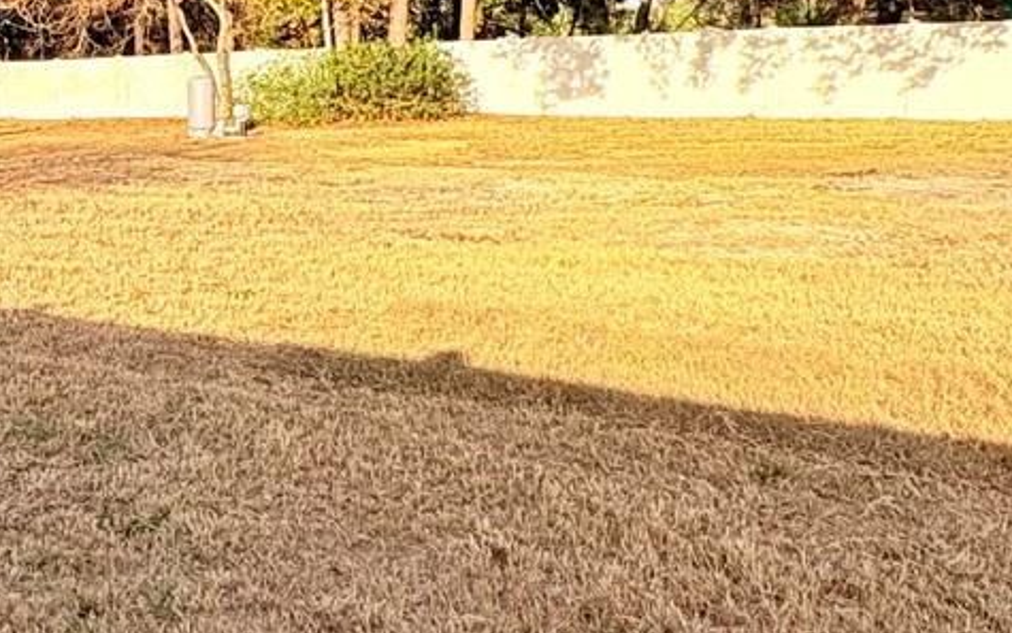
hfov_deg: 37.1
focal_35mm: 50
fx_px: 1379
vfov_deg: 25.7
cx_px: 62
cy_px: 224
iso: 64
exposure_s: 1/1198
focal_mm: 2.22
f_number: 2.2
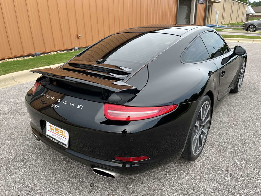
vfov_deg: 53.1
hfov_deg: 67.3
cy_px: 98
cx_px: 130
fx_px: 196
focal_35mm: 26
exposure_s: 1/668
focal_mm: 5.1
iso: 50
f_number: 1.6
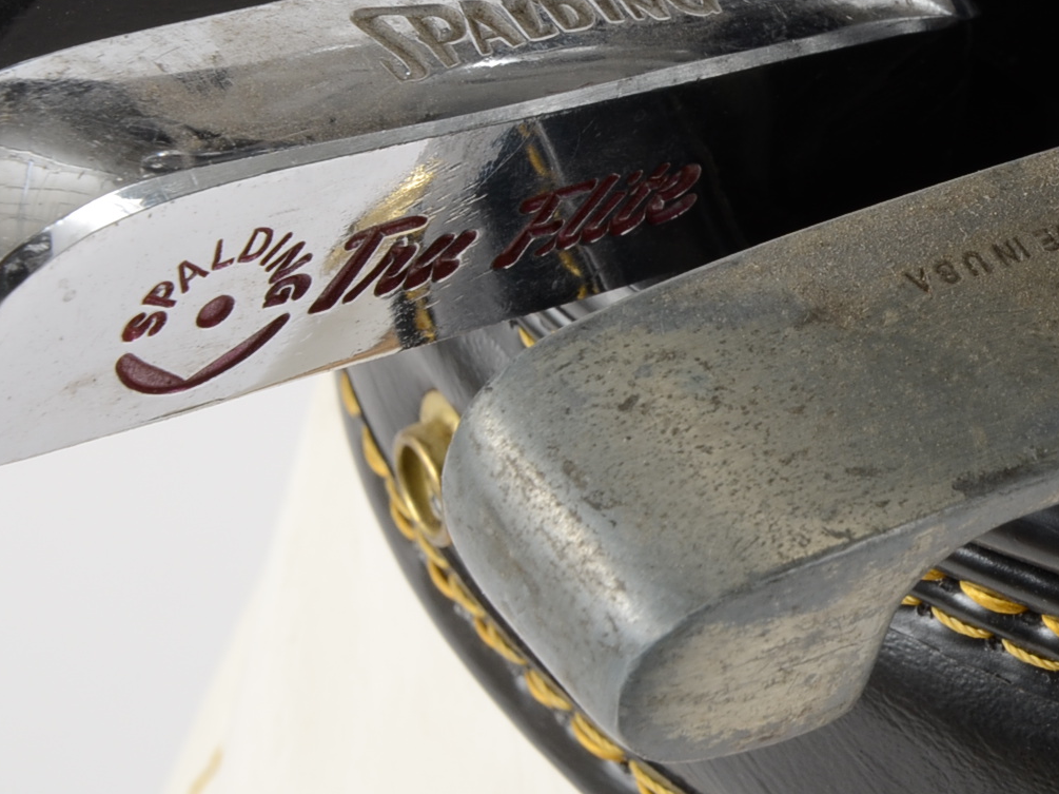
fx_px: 7126
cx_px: 1040
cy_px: 52
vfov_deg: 6.4
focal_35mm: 233
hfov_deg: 8.5
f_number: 14
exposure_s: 1/125
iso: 200
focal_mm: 66
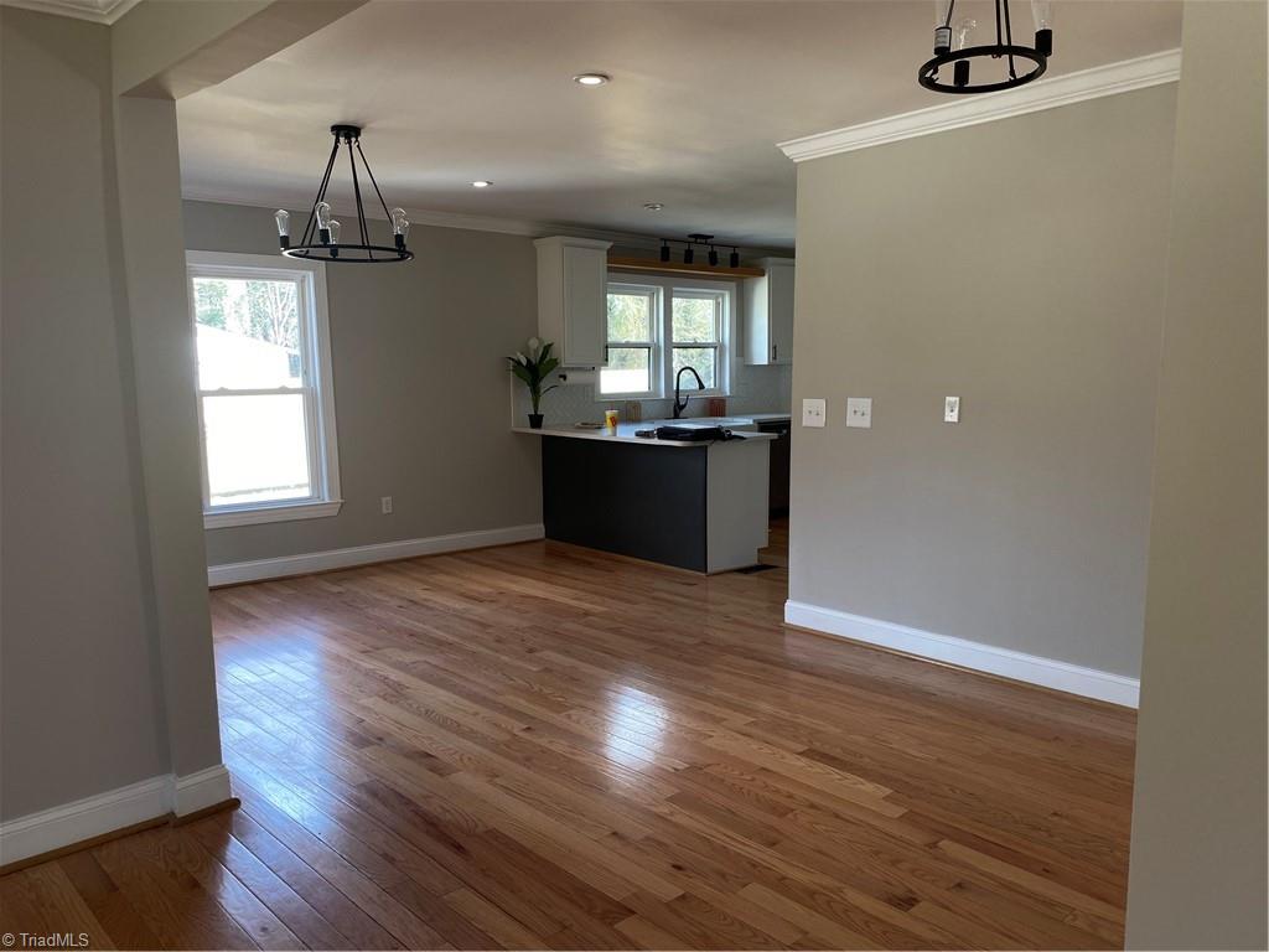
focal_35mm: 26
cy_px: 476
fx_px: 953
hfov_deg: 67.3
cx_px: 634
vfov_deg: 53.1
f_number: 1.8
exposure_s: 1/120
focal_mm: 4.25
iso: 100
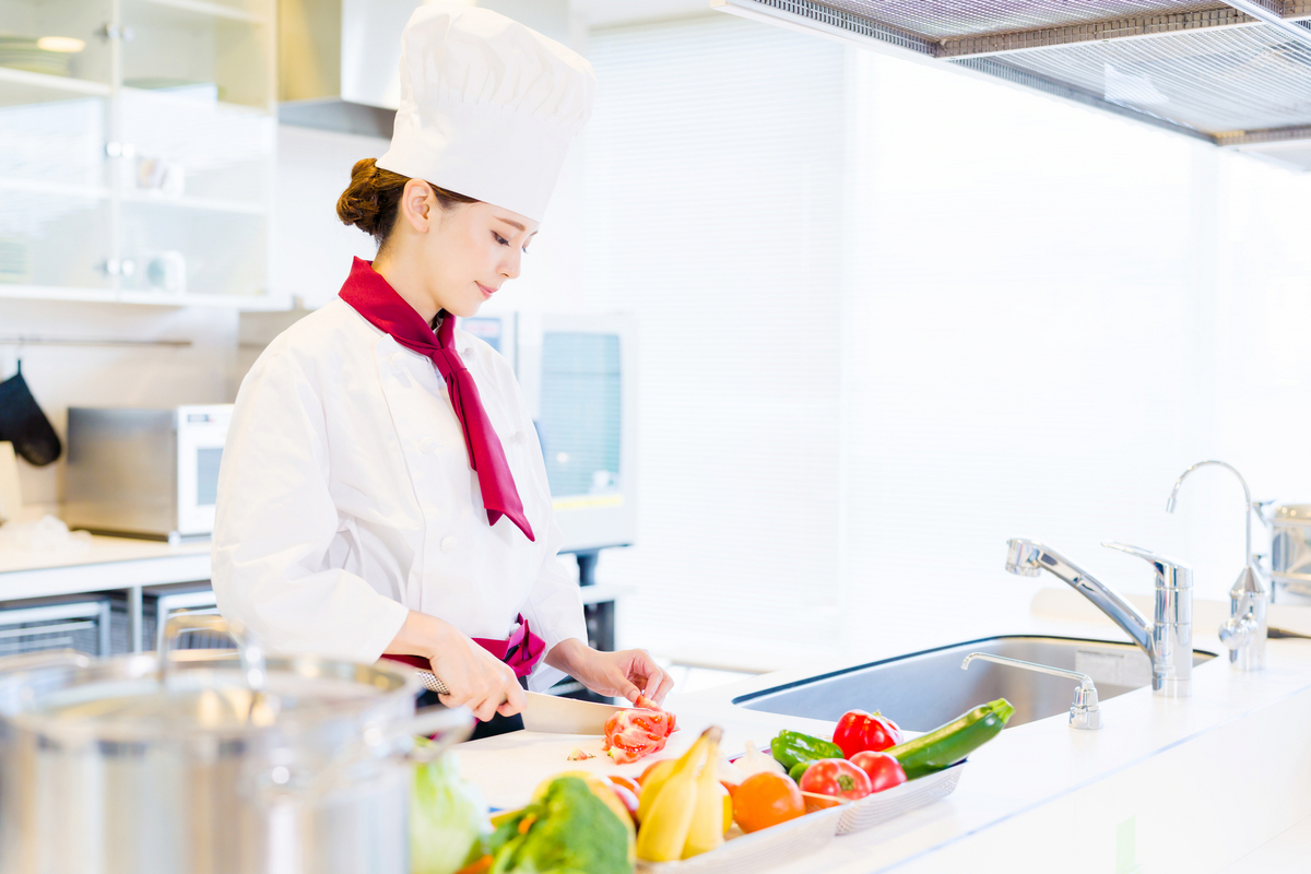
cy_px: 437
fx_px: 1821
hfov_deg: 39.6
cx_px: 656
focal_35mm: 50
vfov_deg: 27.0
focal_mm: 50
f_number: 2.5
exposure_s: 1/60
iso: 100
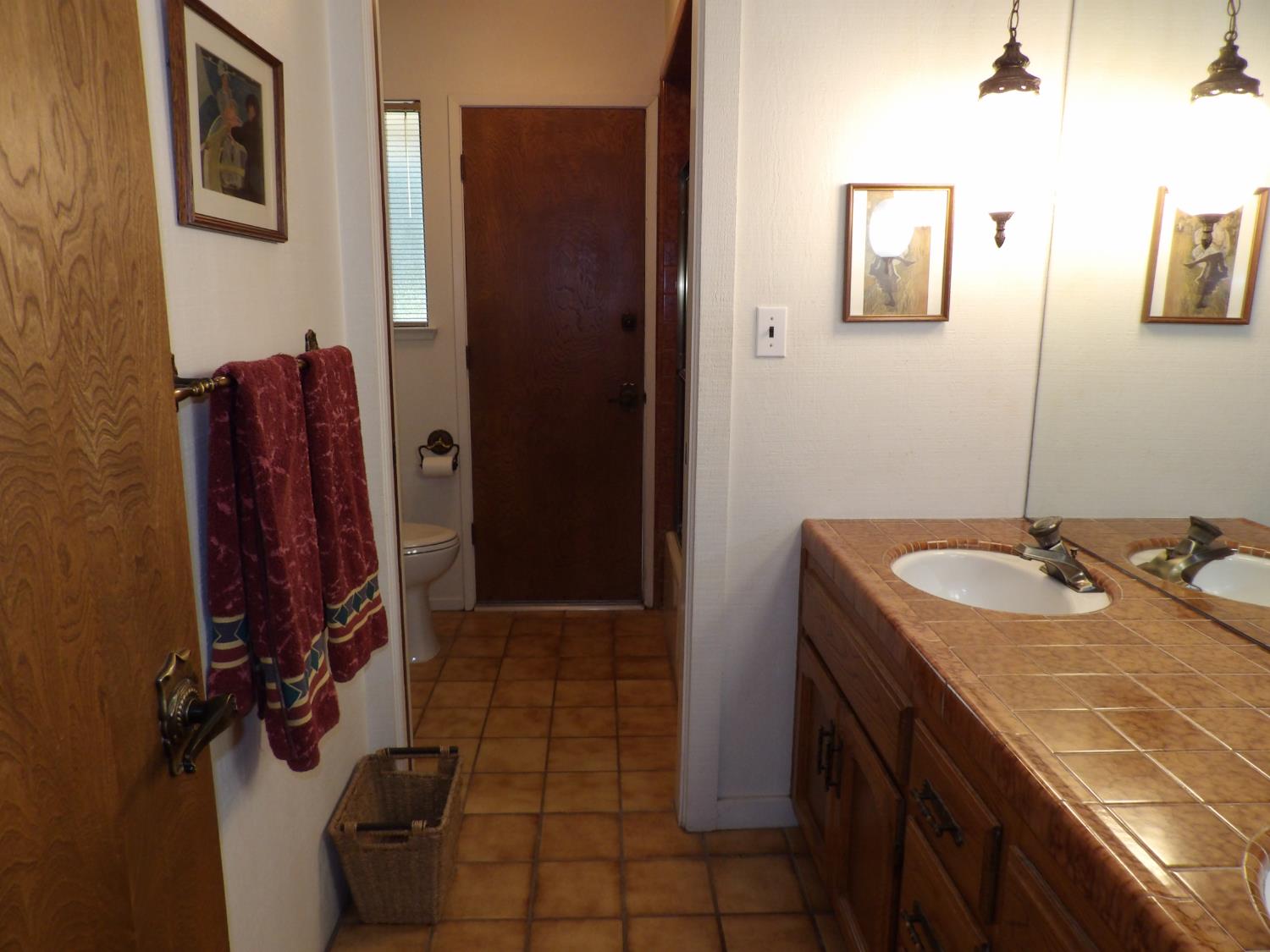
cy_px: 476
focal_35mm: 24
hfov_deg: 71.6
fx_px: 881
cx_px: 635
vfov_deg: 56.8
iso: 200
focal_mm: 4.3
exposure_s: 1/33
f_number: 3.2
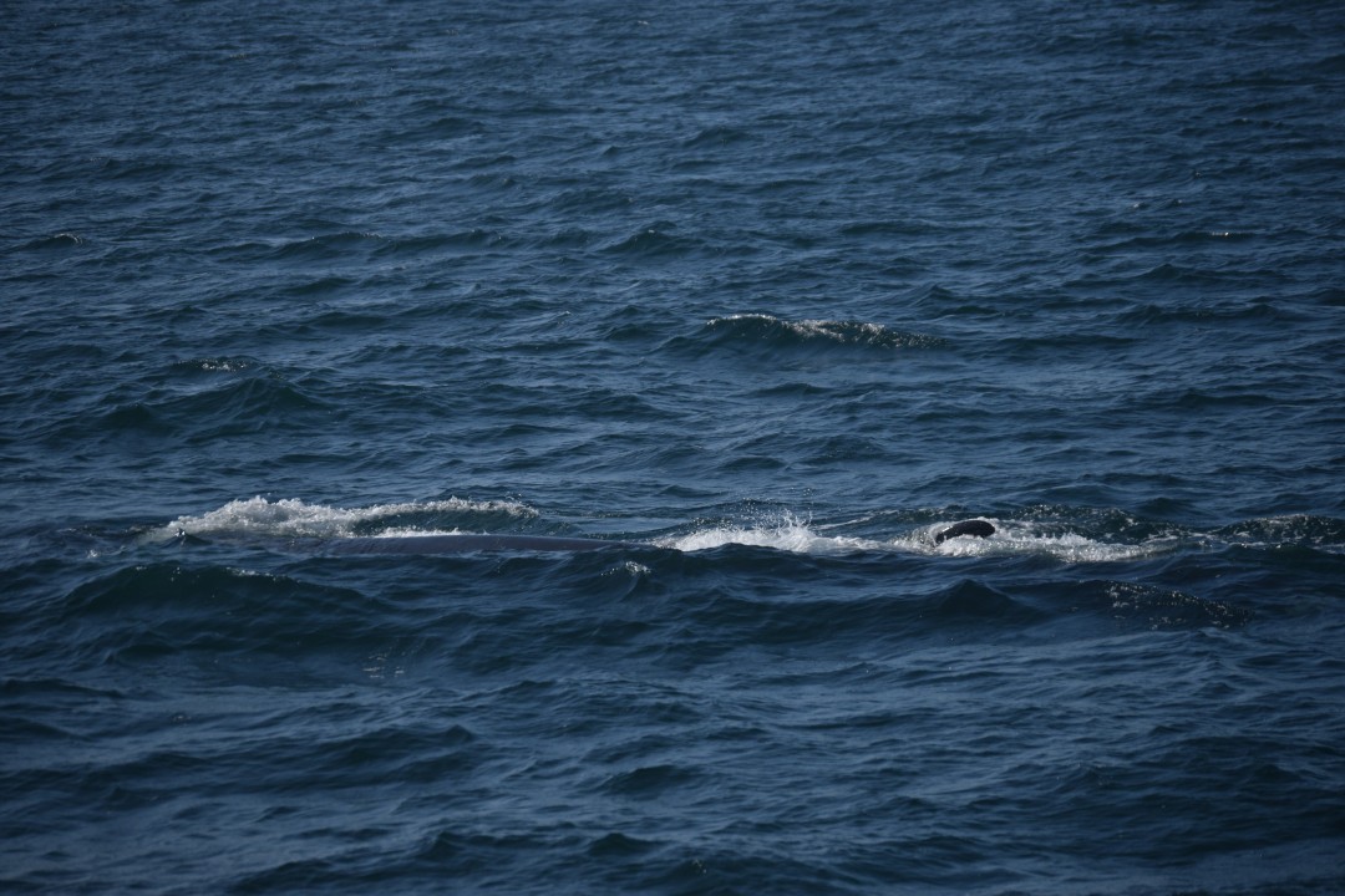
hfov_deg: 10.5
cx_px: 672
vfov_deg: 7.0
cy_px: 448
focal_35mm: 195
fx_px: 7285
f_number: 5
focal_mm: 130
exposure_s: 1/4000
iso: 200
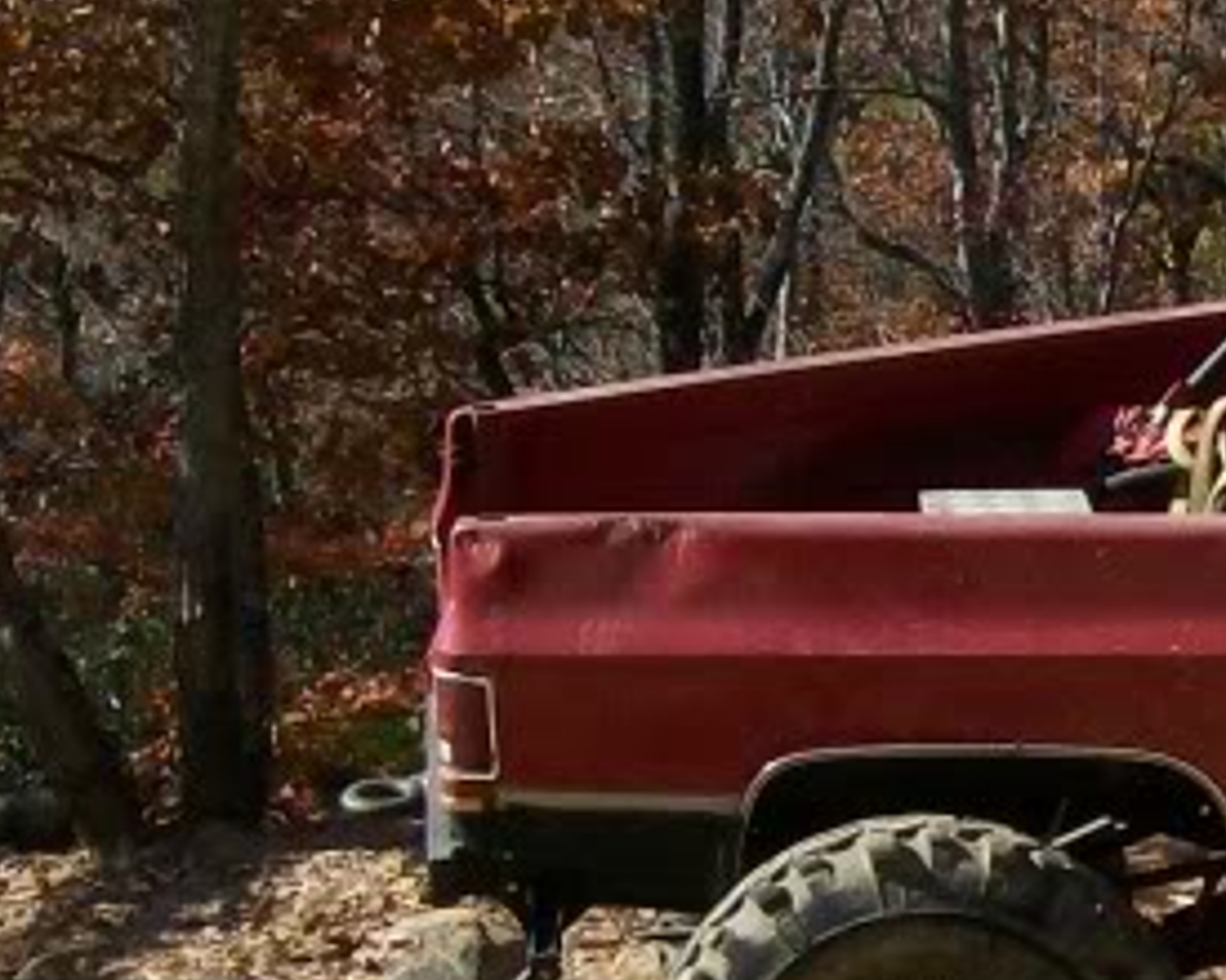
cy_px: 833
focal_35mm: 131
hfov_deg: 13.9
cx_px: 1739
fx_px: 4753
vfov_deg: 11.7
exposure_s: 1/499
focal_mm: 6
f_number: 4.8
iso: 80
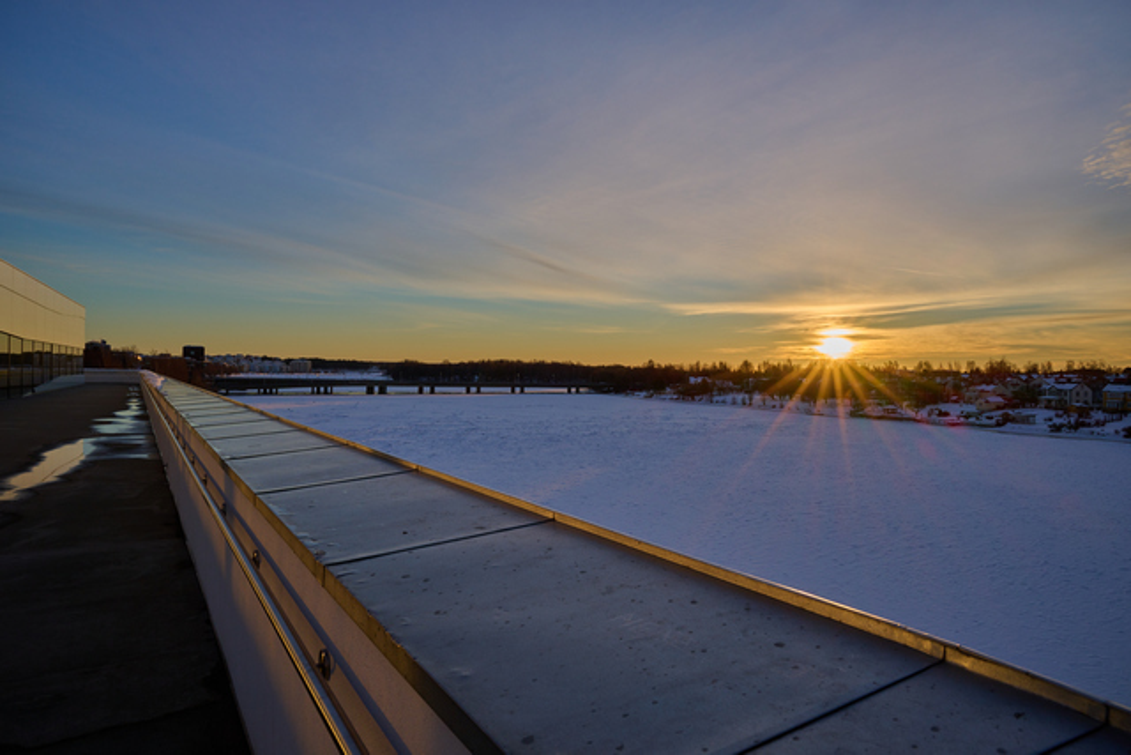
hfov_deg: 73.7
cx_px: 566
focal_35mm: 24
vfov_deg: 53.2
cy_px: 378
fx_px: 754
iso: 100
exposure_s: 1/200
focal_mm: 24
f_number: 11
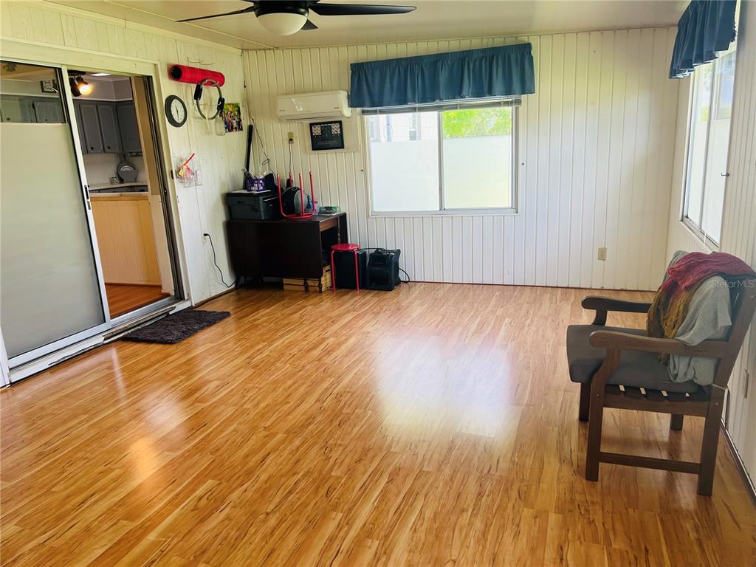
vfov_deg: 53.1
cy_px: 284
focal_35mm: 26
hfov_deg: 67.3
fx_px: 568
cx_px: 378
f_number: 1.5
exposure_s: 1/129
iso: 64
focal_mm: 5.7
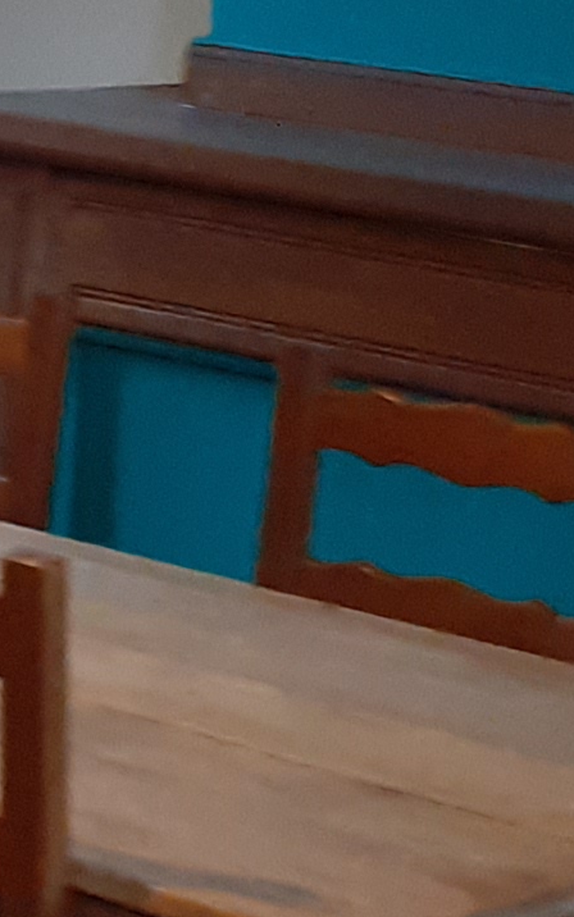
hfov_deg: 7.1
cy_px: -195
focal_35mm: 165
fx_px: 4127
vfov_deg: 12.4
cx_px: -1113
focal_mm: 3.6
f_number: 1.9
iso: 200
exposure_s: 1/25
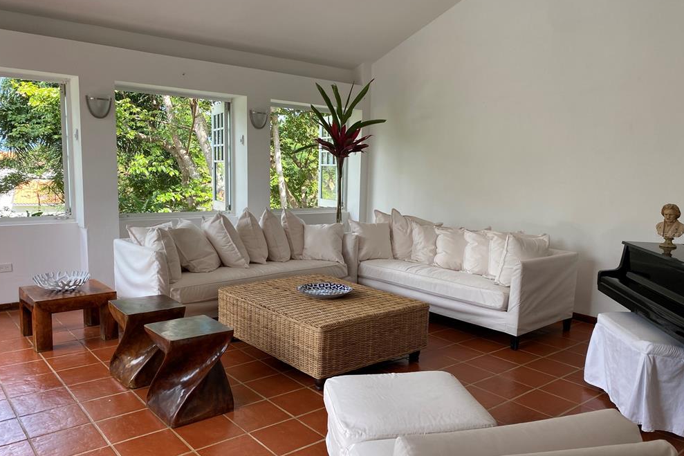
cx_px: 344
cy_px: 235
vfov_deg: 46.4
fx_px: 532
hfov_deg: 65.5
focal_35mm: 28
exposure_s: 1/252
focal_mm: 4.25
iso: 32
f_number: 1.8
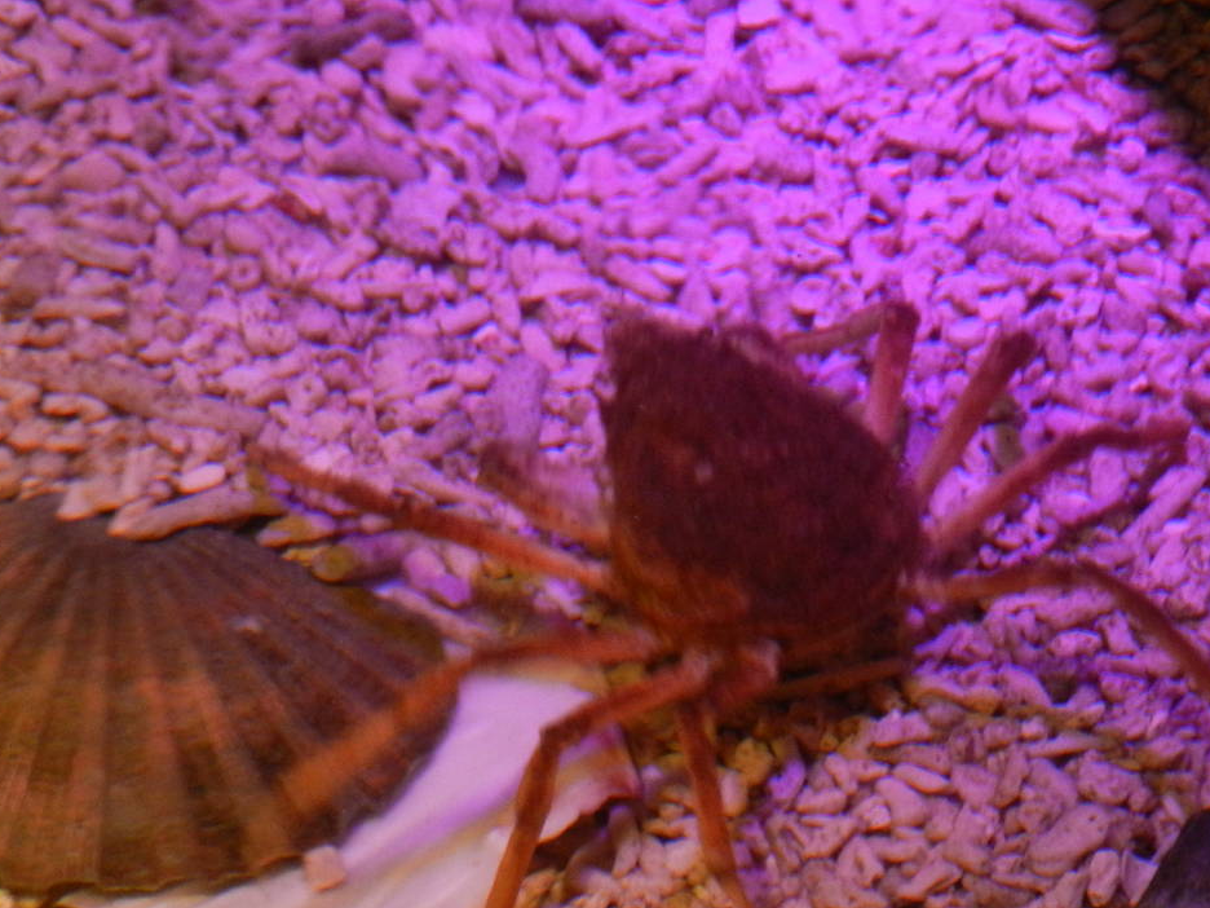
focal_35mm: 171
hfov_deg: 11.6
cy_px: 475
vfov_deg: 8.7
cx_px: 725
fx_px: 5977
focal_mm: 17.7
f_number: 4.6
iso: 560
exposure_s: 1/20
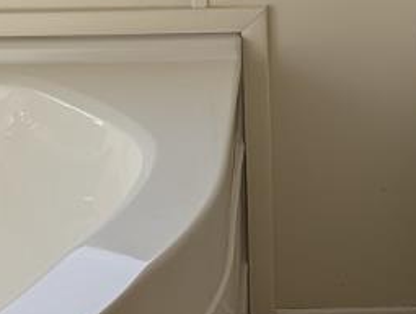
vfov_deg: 9.9
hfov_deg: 13.8
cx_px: 409
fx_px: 1697
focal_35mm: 141
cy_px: -269
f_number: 1.68
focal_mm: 6.9
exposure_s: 1/1488
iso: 21
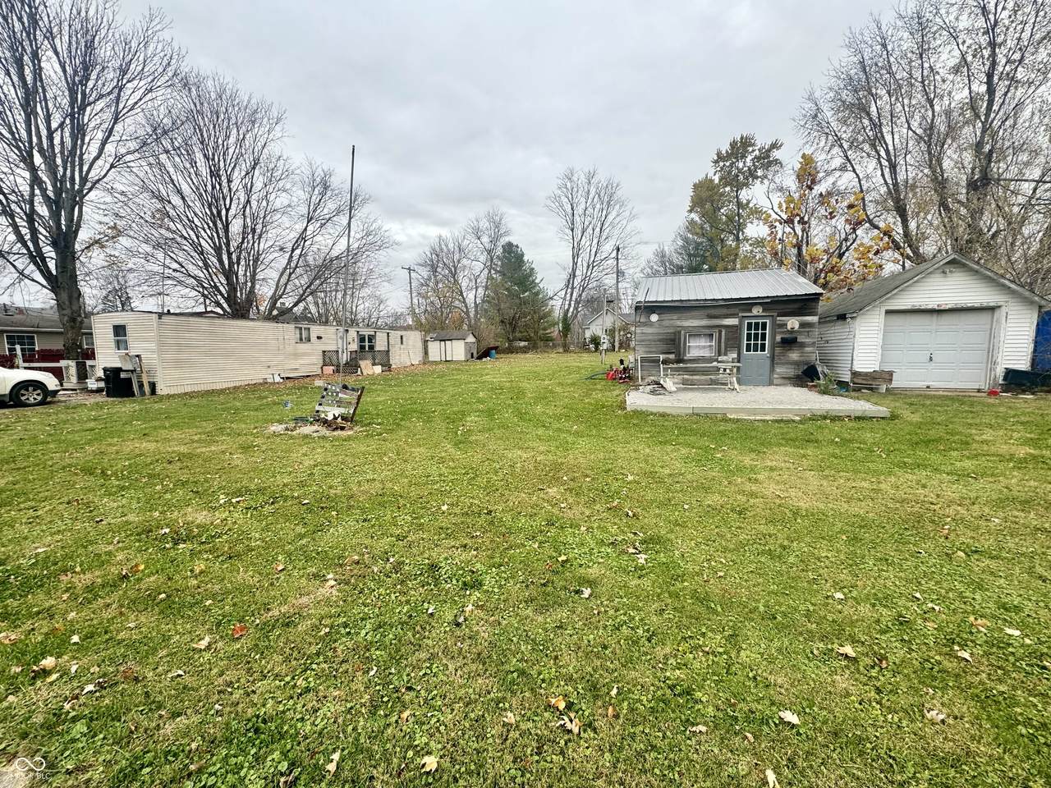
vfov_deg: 85.7
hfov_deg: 102.1
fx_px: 425
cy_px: 394
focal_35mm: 14
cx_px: 526
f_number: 2.2
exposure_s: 1/170
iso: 40
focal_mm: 2.22
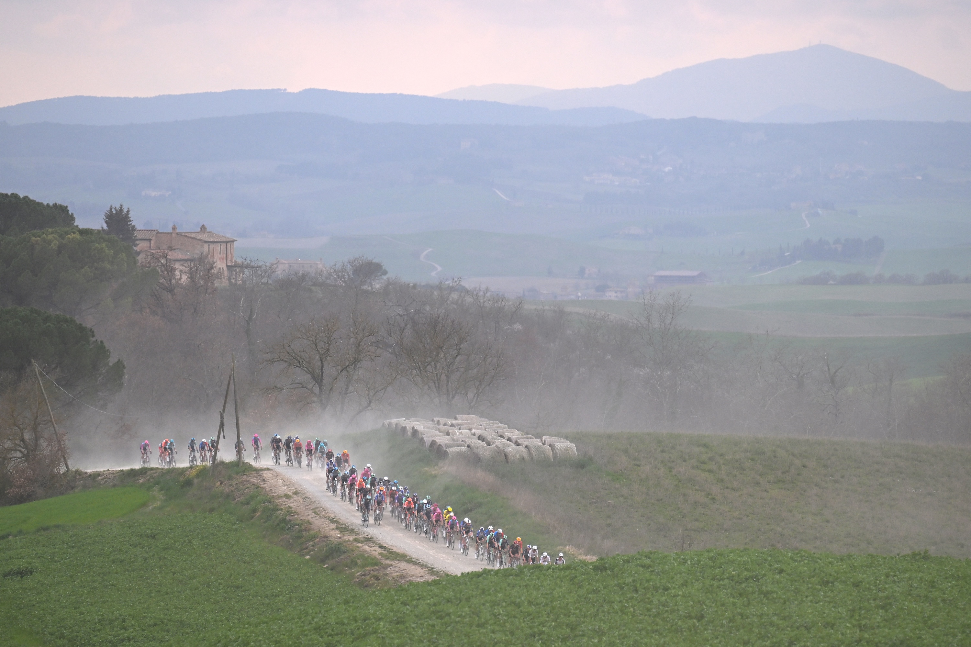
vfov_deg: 4.6
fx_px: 8090
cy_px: 324
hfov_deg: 6.9
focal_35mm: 300
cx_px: 486
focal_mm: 200
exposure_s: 1/2000
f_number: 3.5
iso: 320
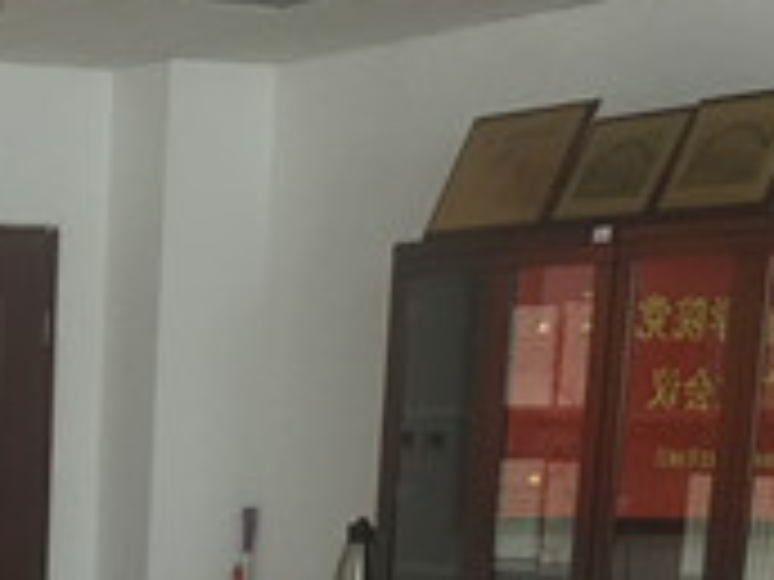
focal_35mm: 118
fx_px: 2638
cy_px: 1077
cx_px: -76
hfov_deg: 16.2
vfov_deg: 11.5
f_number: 2.2
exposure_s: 1/17
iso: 64
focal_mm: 4.15
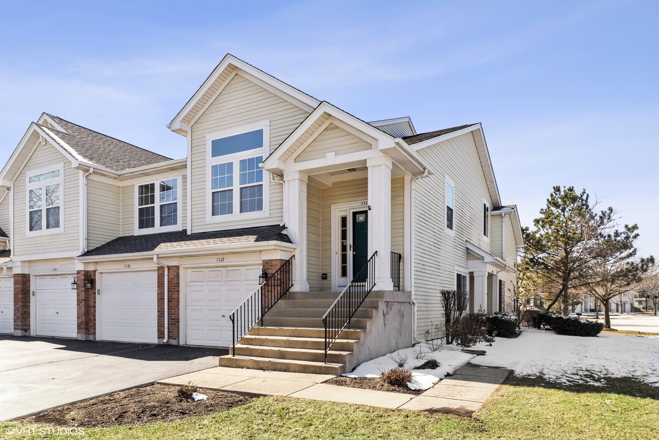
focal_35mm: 24
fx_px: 439
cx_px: 330
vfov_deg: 53.2
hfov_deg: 73.7
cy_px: 220
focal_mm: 24
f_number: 9
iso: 200
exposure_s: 1/500
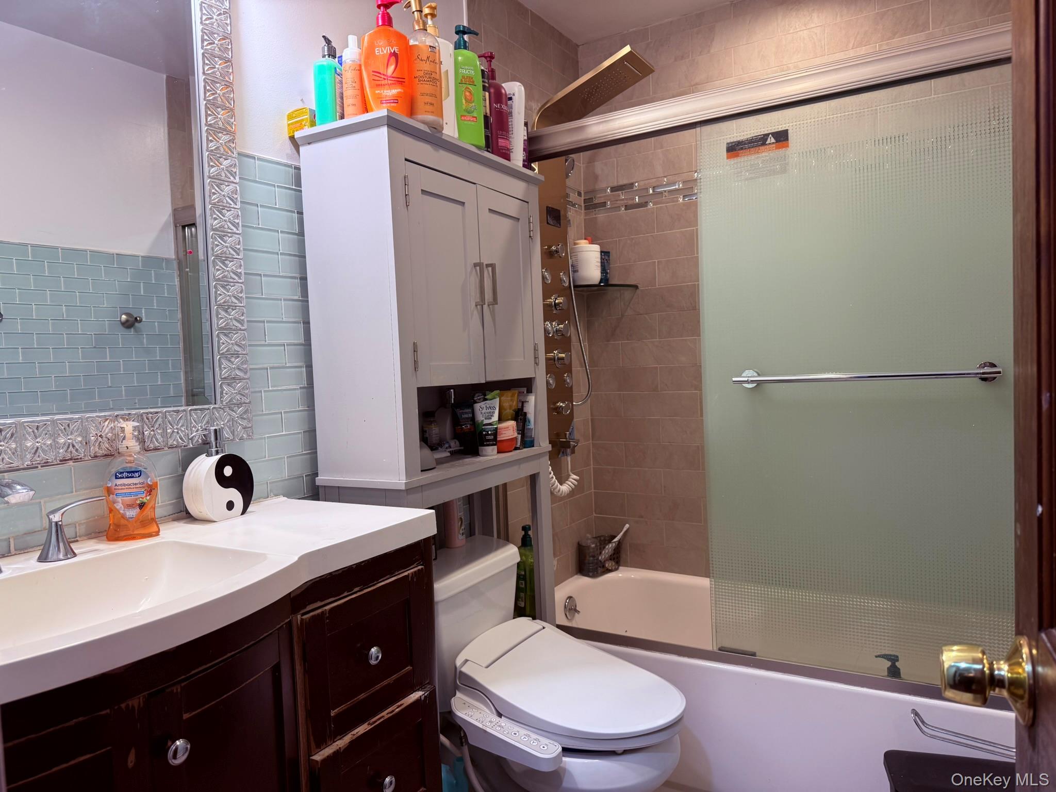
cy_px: 396
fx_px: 732
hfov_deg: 71.6
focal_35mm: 24
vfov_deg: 56.8
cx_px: 528
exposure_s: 1/60
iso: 100
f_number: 1.78
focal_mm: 6.76
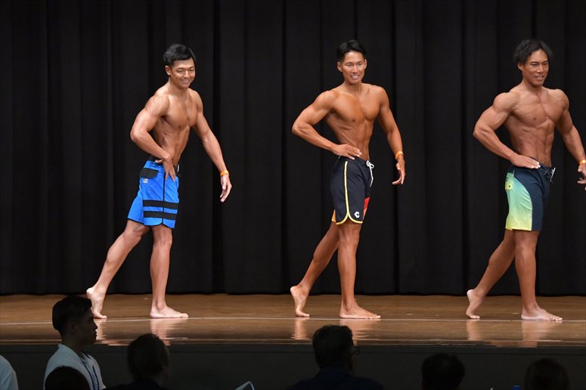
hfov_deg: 11.0
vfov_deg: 7.3
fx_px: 3042
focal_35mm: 187
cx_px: 293
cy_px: 195
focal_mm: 125
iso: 6400
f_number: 5.6
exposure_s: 1/400
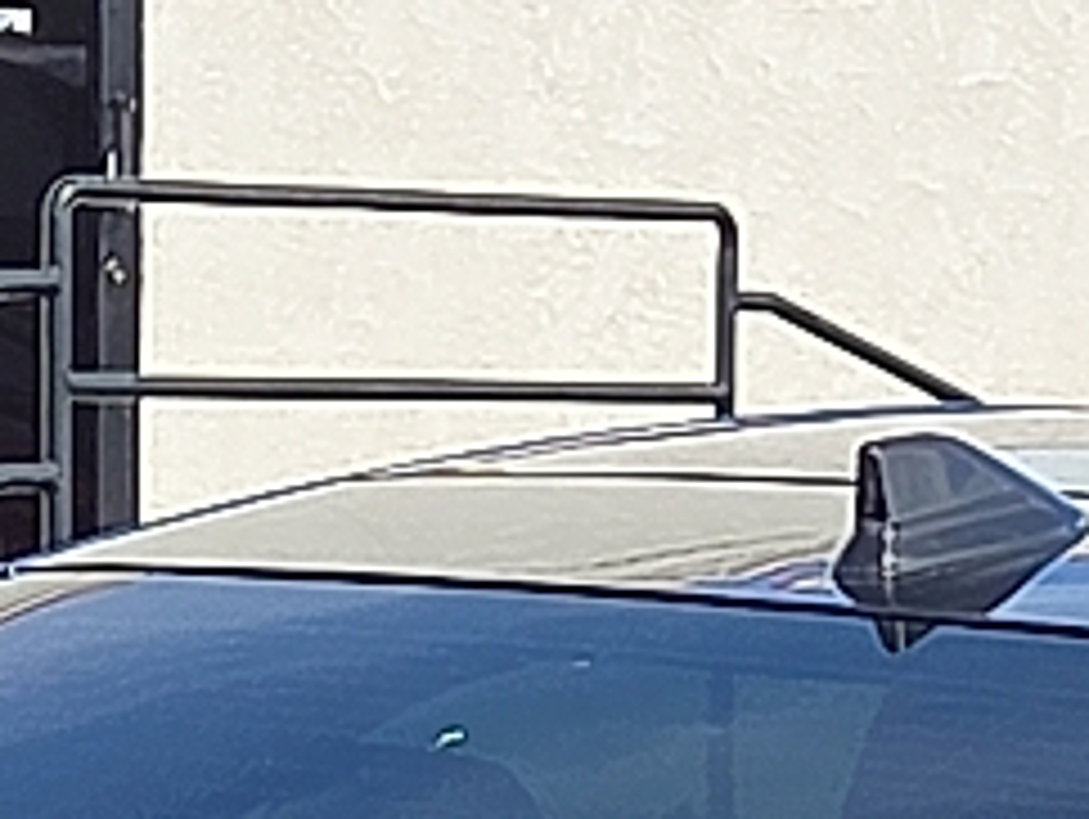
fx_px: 8314
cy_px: 2070
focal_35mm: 264
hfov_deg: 7.5
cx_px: 1040
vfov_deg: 5.4
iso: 76
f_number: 1.8
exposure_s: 1/5000
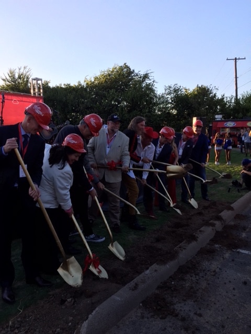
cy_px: 167
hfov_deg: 48.2
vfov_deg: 61.7
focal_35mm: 29
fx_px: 280
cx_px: 126
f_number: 2.2
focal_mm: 4.15
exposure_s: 1/682
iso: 32
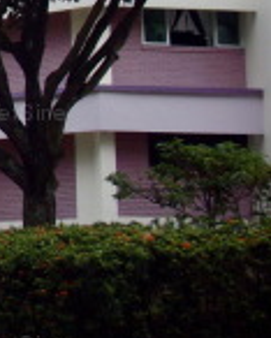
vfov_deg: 13.6
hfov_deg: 10.1
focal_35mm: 136
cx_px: -359
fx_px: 1362
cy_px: -116
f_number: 2.8
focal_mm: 6.2
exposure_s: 1/400
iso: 80
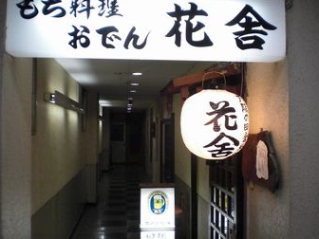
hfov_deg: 43.8
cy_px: 116
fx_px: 396
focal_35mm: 43
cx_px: 156
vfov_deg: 33.6
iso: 400
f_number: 3.1
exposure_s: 1/100
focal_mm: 6.3
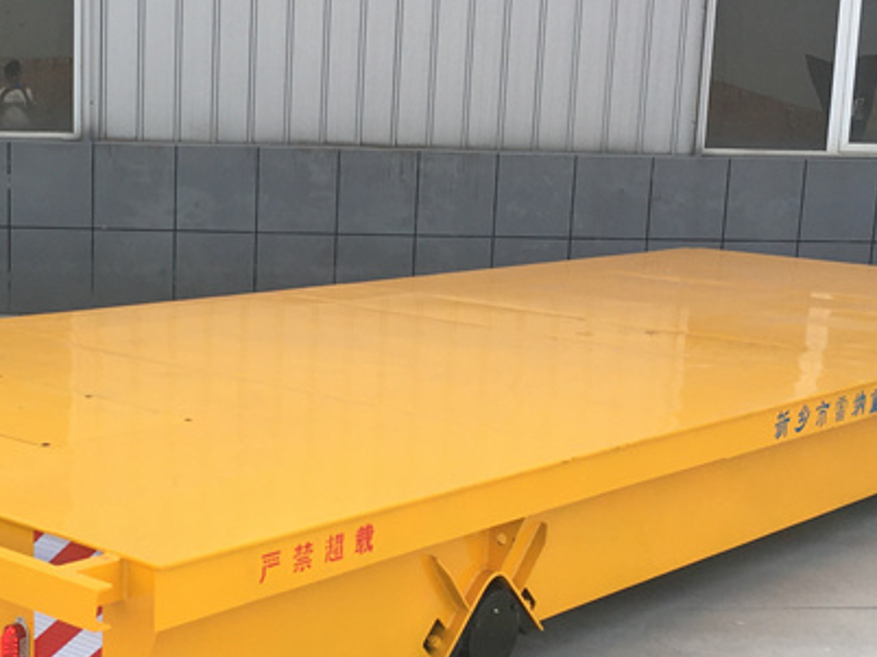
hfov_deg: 29.5
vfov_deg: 22.5
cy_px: 425
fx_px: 1646
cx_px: 262
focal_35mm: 65
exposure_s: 1/674
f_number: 2.2
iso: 25
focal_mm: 4.15
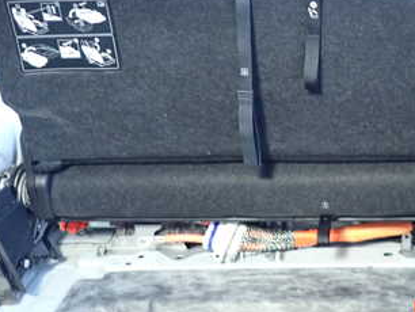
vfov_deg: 28.5
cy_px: 26
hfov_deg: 37.9
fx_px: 588
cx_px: 313
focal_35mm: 49
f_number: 2
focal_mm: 4.5
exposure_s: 1/30
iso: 400
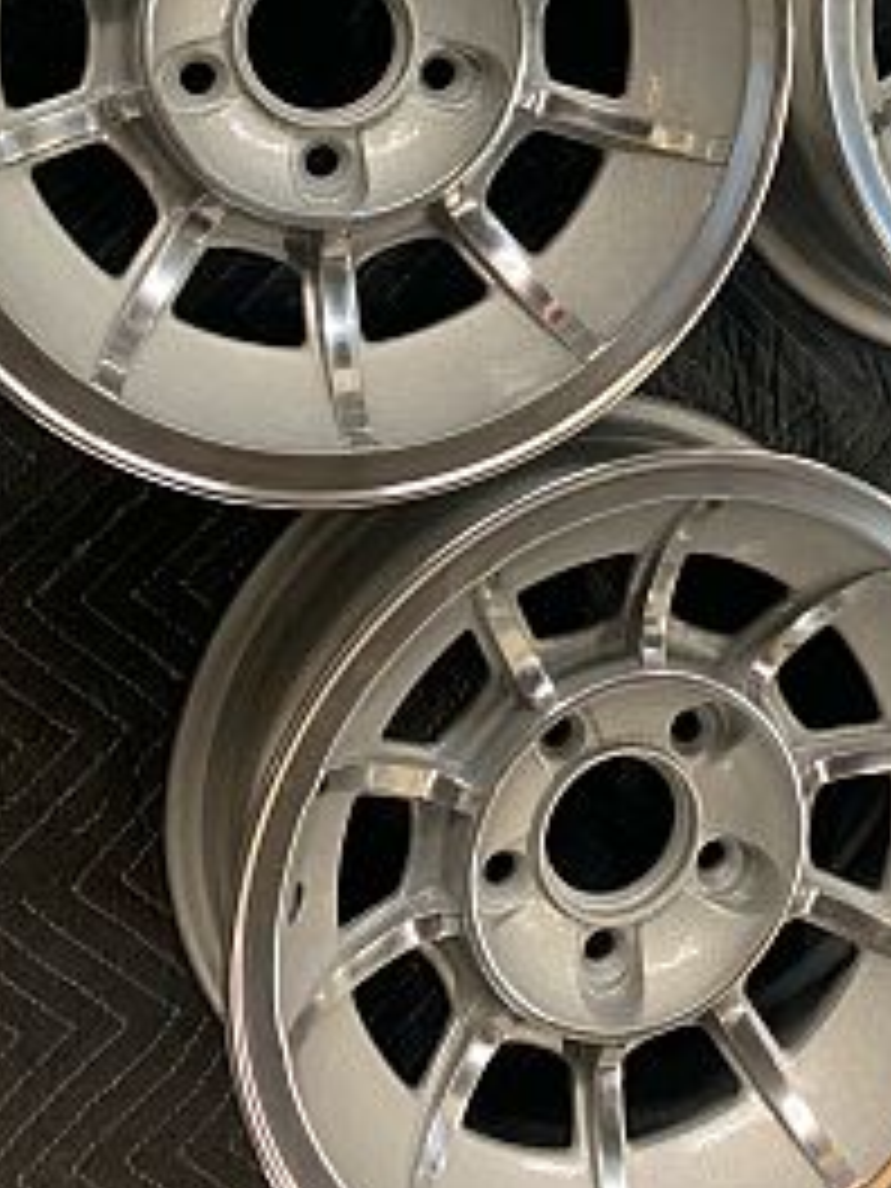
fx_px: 2025
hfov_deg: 24.1
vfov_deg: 30.7
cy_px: 45
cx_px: 810
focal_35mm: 59
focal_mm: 4.25
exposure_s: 1/40
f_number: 1.8
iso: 250
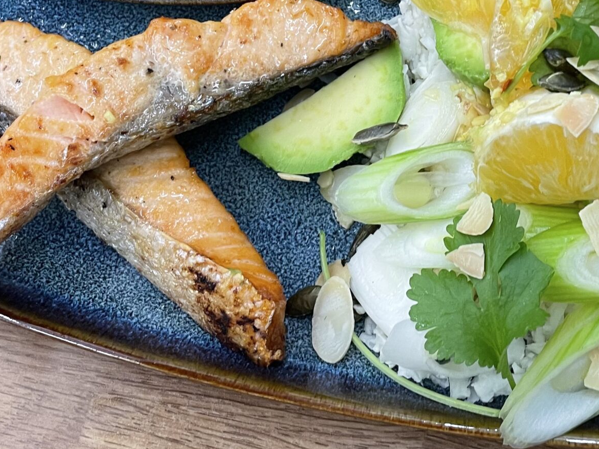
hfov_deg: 33.4
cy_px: -13
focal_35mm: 57
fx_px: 986
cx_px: 405
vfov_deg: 24.4
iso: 100
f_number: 1.6
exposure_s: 1/50
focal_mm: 4.2
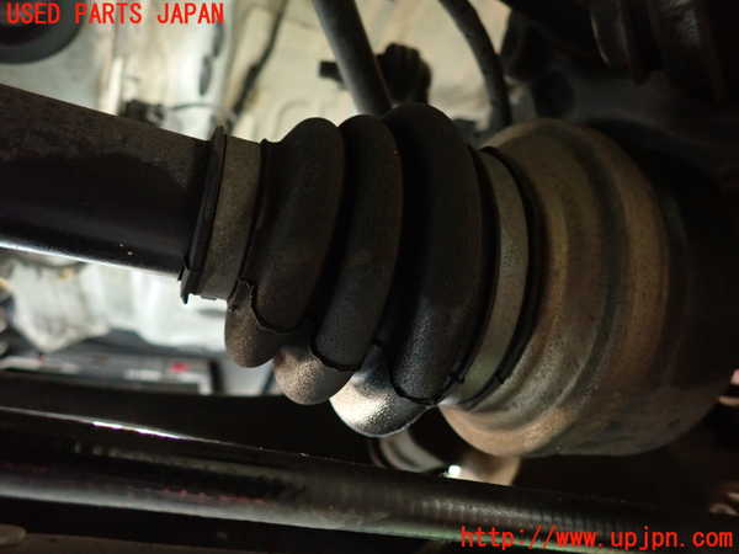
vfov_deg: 54.9
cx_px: 370
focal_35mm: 25
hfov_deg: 69.4
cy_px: 277
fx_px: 534
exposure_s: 1/20
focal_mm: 4.5
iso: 800
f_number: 2
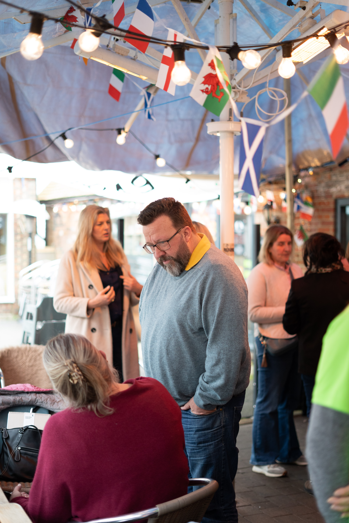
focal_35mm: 50
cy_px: 262
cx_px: 174
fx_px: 727
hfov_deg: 27.0
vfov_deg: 39.6
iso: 1250
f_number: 1.8
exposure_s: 1/640
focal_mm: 50
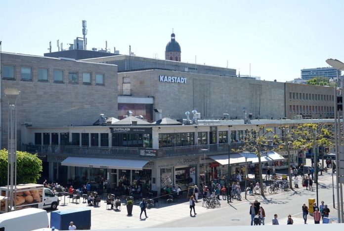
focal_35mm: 51
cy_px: 116
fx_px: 489
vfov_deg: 26.6
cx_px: 172
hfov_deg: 38.8
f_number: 5
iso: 400
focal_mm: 34
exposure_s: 1/1250
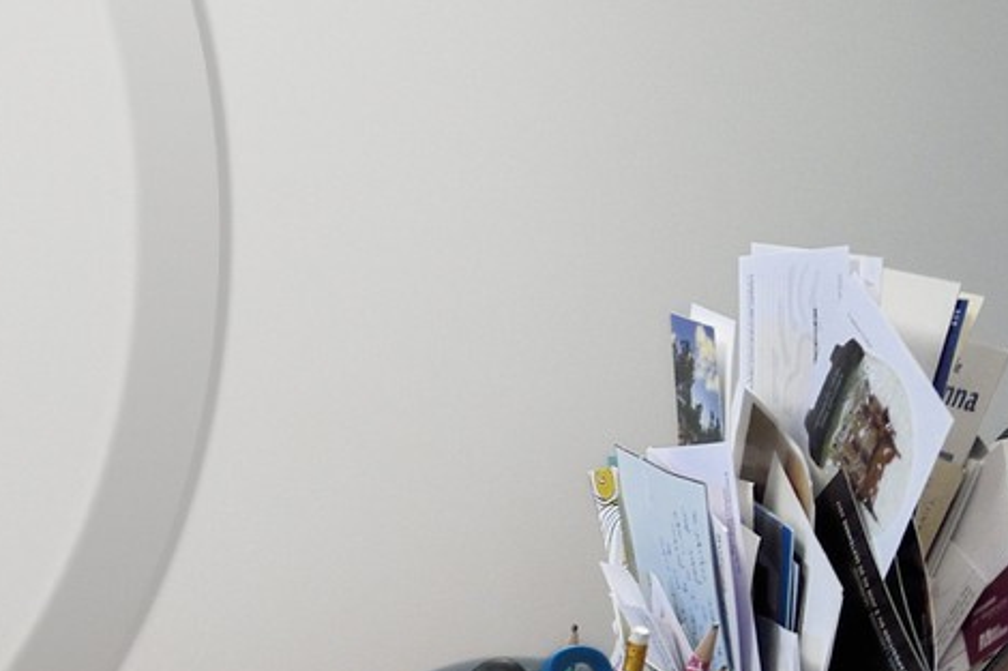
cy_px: 234
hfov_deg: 16.4
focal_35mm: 109
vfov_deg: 12.5
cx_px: -667
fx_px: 3051
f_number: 3.5
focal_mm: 32
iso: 800
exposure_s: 1/250
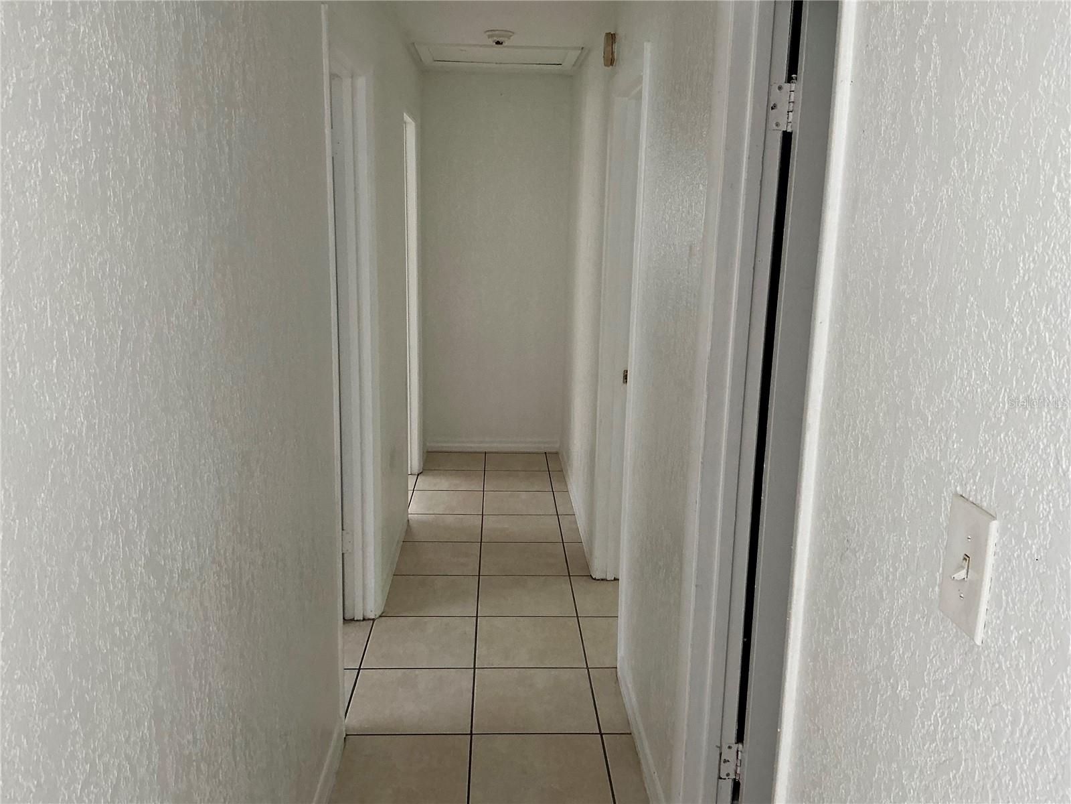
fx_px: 866
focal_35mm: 28
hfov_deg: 63.4
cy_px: 402
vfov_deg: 49.7
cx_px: 536
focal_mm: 3
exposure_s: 1/60
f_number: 1.8
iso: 125
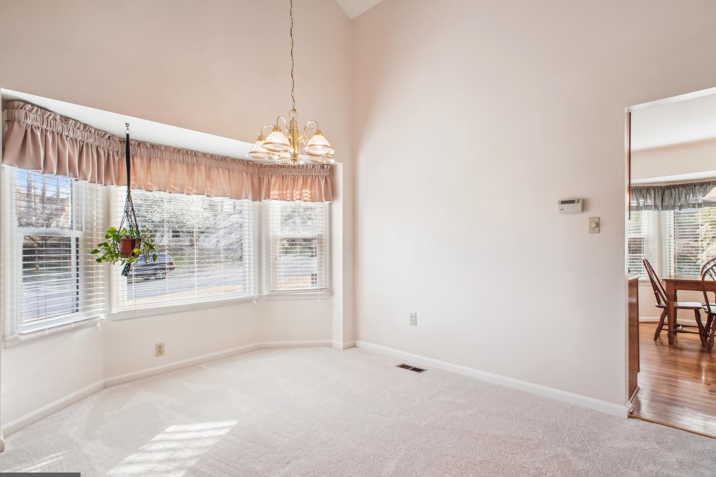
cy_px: 246
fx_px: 349
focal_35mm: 18
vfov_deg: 68.8
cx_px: 378
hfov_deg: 91.4
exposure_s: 1/10
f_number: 8
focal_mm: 11
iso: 100
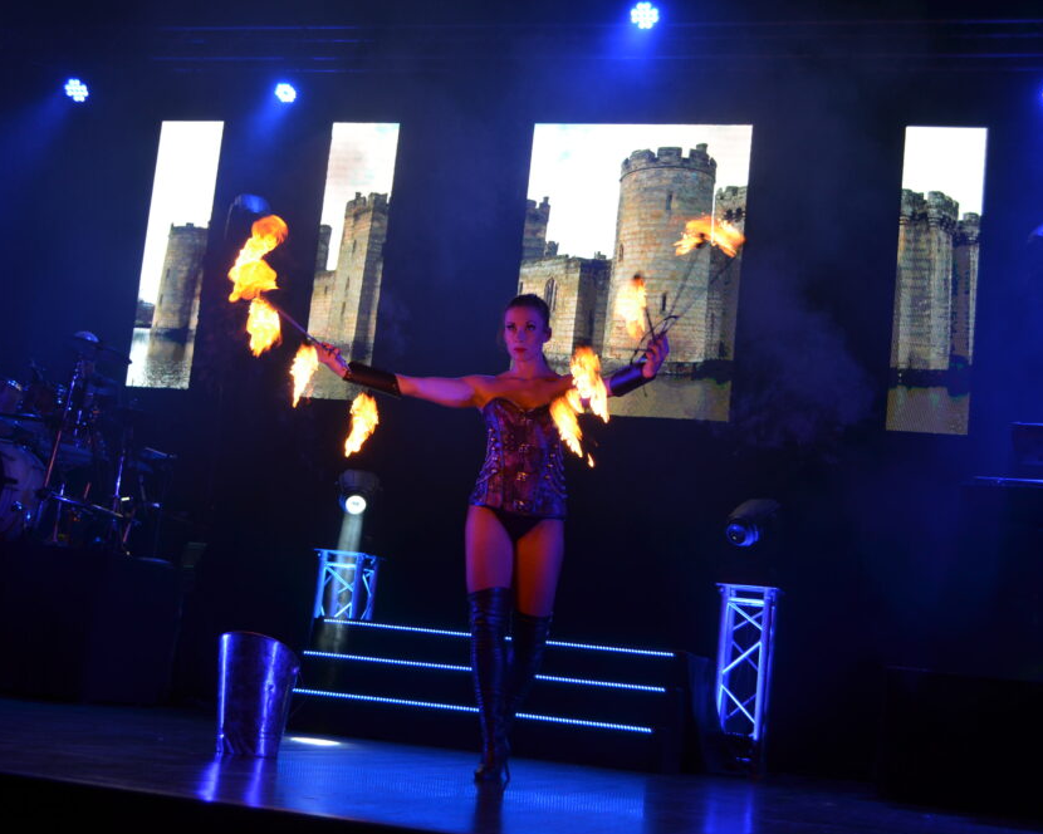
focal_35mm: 52
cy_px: 414
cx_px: 515
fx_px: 1605
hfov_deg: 36.0
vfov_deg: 29.1
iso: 400
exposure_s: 1/80
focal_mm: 30
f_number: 4.5
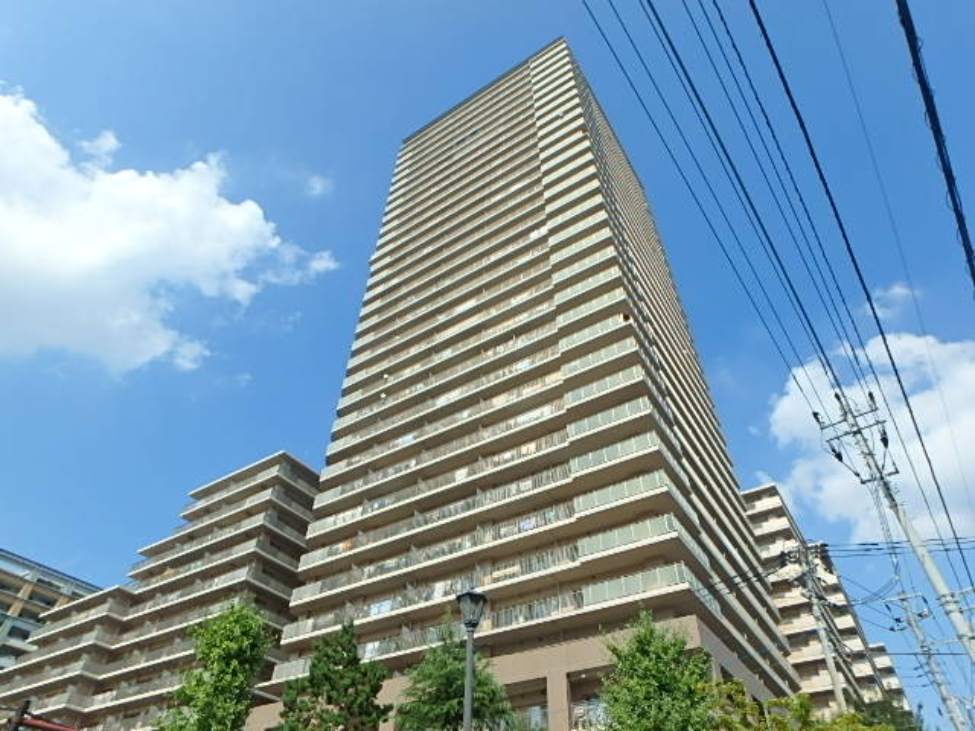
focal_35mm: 21
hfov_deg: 79.0
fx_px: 591
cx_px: 488
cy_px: 366
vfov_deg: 63.4
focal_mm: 3.7
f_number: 6
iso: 125
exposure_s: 1/400
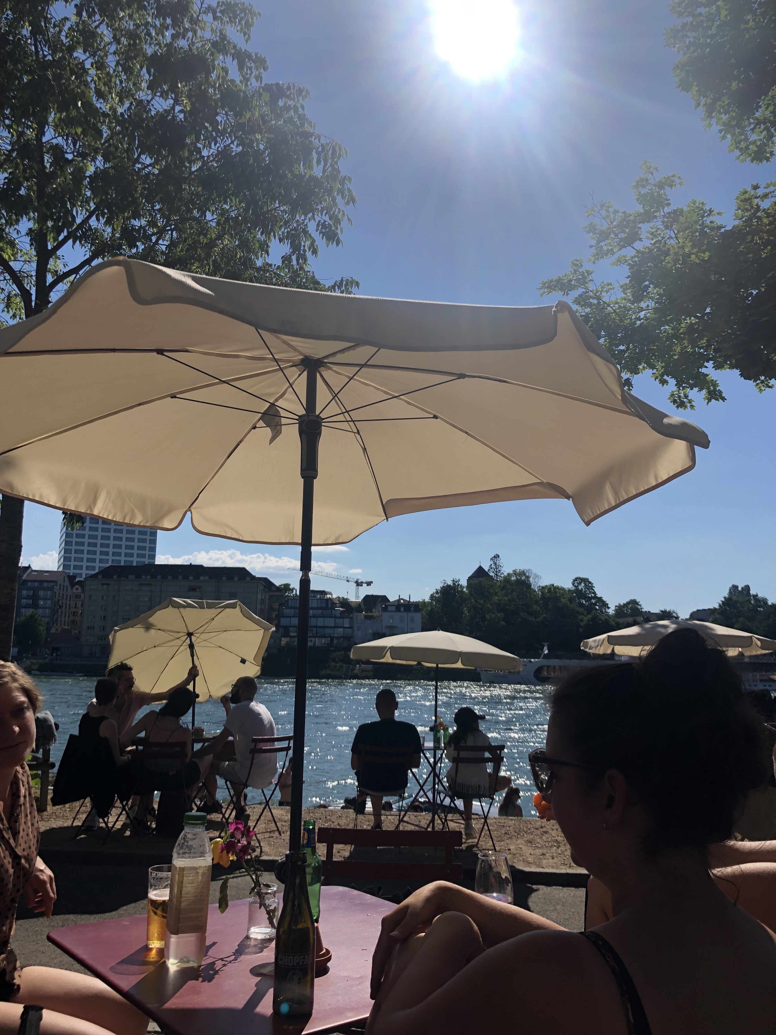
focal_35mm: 28
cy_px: 518
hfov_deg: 49.7
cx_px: 388
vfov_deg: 63.4
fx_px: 837
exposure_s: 1/5348
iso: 20
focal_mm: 3.99
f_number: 1.8
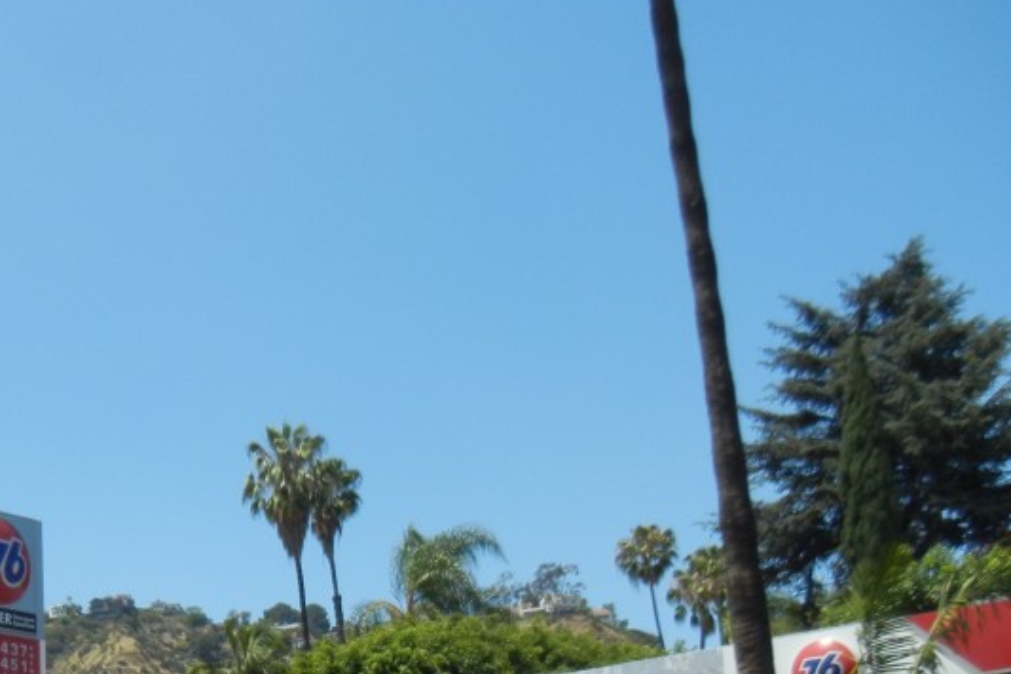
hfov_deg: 32.4
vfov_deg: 21.8
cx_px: 184
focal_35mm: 60
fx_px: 1684
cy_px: 678
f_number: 7
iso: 160
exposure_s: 1/364
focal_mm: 5.4
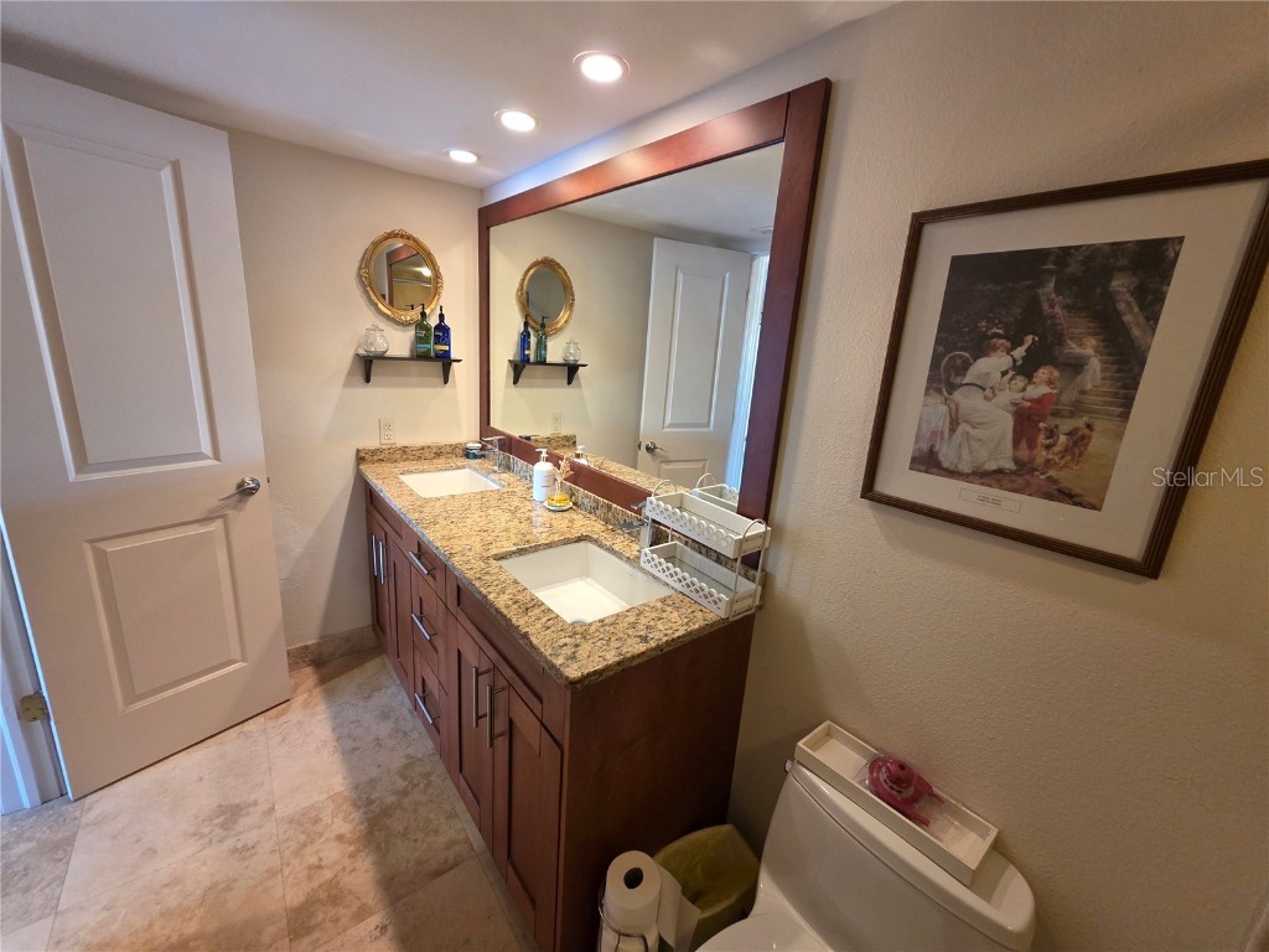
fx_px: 477
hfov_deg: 106.2
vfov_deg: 89.9
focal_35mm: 13
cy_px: 476
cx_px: 634
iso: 400
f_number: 1.9
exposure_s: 1/60
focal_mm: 2.2
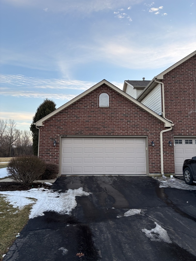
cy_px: 130
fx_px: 196
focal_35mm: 26
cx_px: 98
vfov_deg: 67.3
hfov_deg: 53.1
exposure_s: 1/313
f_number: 1.6
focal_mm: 5.96
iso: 50
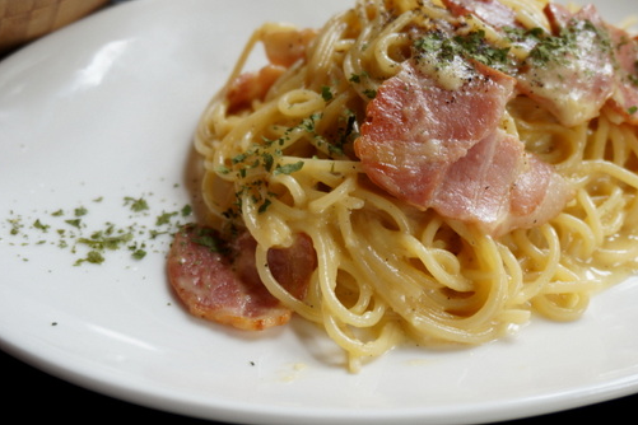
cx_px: 376
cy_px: 189
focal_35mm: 52
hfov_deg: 38.3
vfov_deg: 26.2
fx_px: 915
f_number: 4.5
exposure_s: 1/60
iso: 200
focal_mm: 27
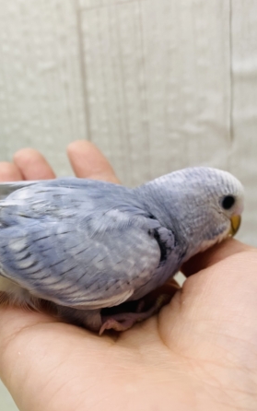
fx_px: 426
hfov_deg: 32.4
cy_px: 200
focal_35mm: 38
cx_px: 41
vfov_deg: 51.5
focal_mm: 4.25
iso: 80
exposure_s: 1/100
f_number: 1.8
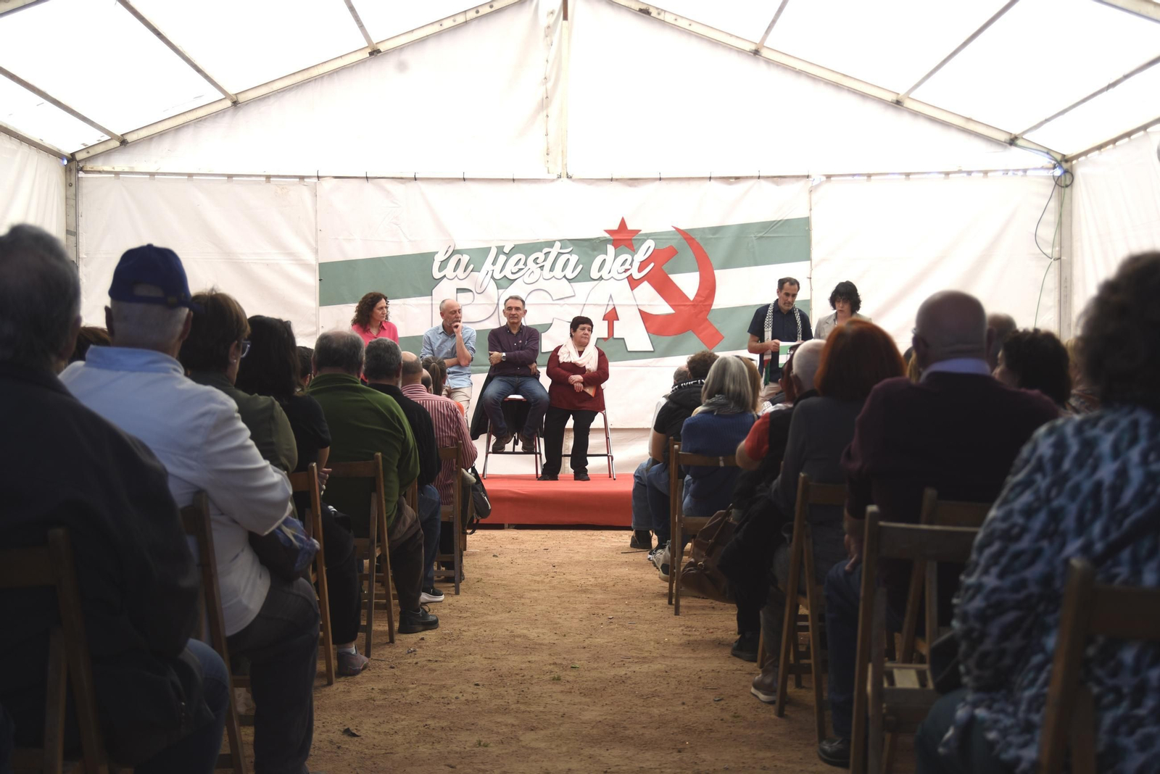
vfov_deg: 26.0
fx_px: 1676
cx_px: 580
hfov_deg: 38.2
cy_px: 387
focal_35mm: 52
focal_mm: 52
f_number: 6.3
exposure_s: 1/160
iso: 180
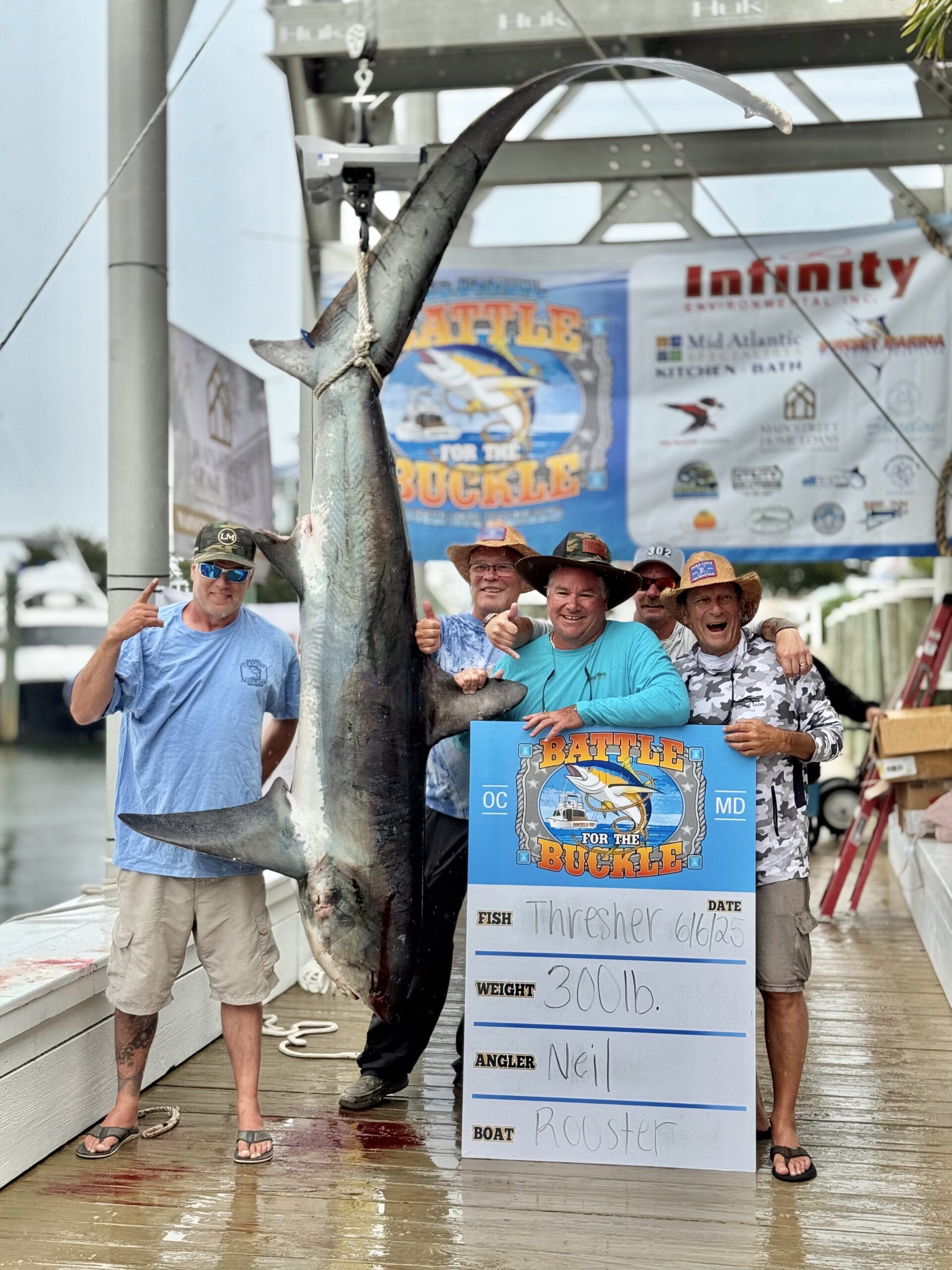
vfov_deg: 39.7
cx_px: 476
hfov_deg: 30.3
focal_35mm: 48
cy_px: 635
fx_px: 1760
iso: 64
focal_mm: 6.76
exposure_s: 1/1215
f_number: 1.78
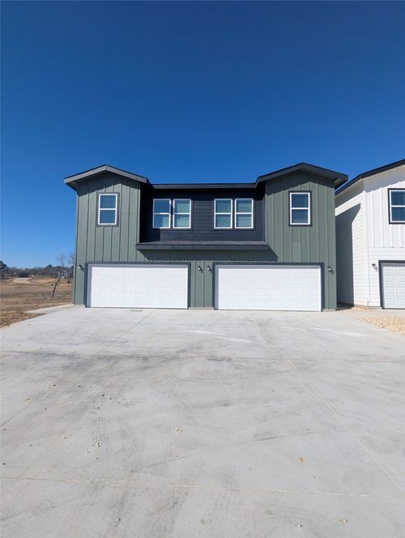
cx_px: 202
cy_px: 269
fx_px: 202
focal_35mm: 13
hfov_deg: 90.1
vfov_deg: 106.1
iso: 49
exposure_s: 1/2358
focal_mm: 1.95
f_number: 2.2
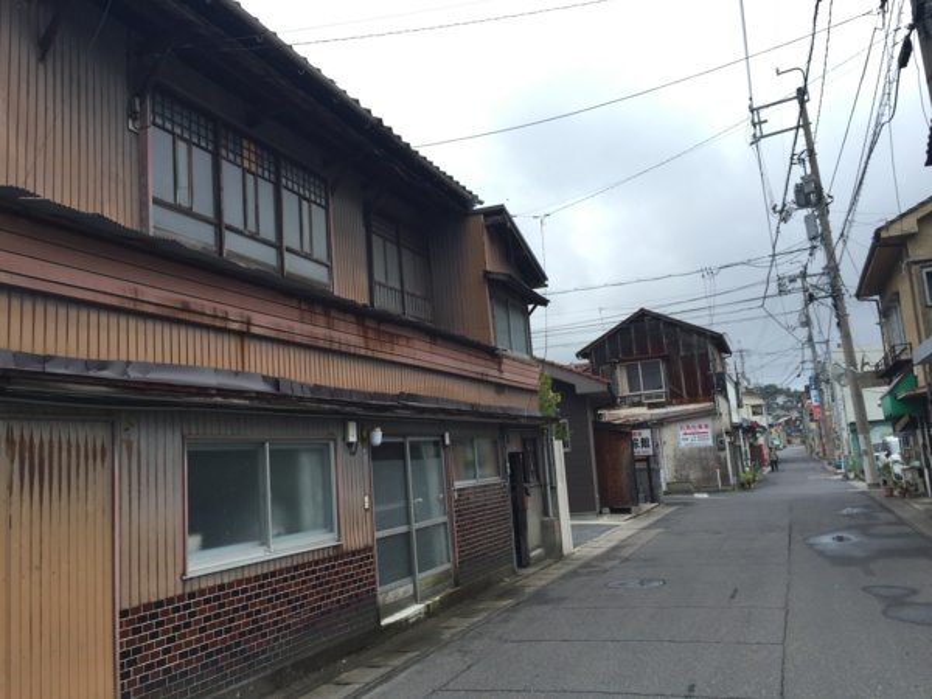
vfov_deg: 48.2
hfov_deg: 61.7
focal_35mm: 29
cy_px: 350
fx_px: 781
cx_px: 466
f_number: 2.2
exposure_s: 1/471
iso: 32
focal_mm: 4.15
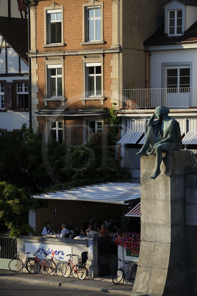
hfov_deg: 9.1
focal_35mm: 150
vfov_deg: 13.7
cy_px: 148
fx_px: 1233
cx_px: 98
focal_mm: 150
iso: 200
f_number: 7.1
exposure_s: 1/320
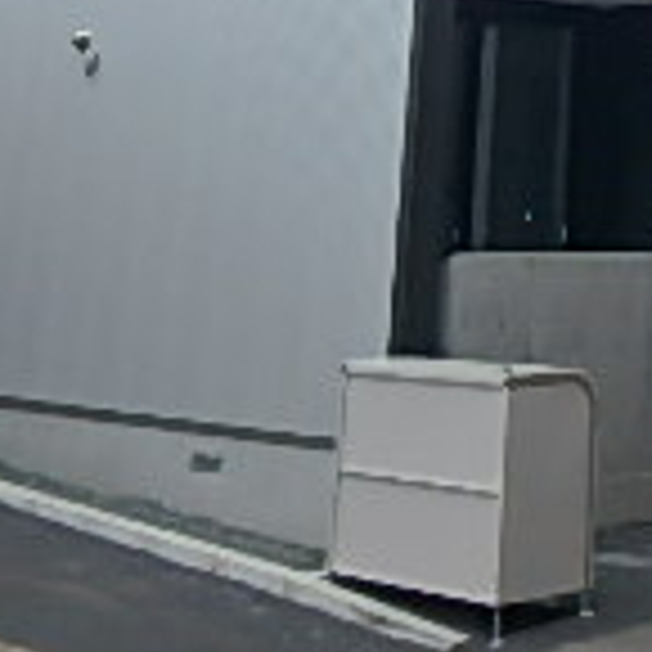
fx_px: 1747
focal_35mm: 82
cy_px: -391
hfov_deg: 19.4
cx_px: 859
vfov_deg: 18.2
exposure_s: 1/400
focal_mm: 3.7
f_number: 3.5
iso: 125
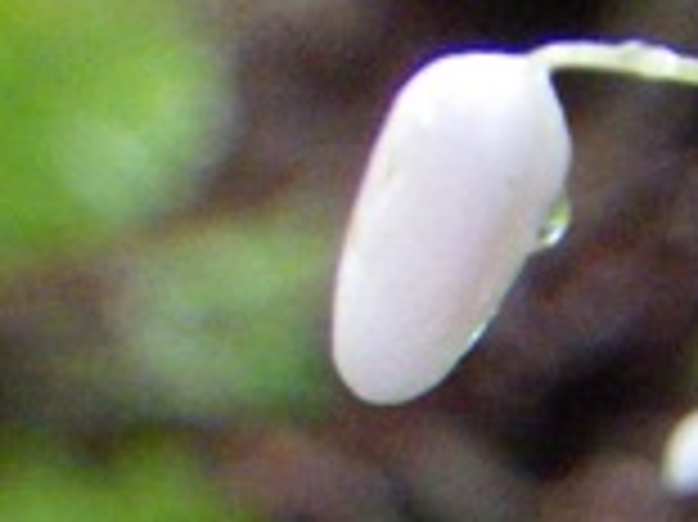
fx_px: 2216
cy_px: 835
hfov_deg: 16.5
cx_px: 1018
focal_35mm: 110
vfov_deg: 12.6
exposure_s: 1/50
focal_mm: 6.1
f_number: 3.8
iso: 1000
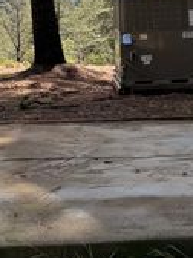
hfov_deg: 15.5
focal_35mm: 95
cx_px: 126
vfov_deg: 19.2
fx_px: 706
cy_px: -71
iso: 100
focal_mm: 6.76
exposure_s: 1/2703
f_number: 1.78
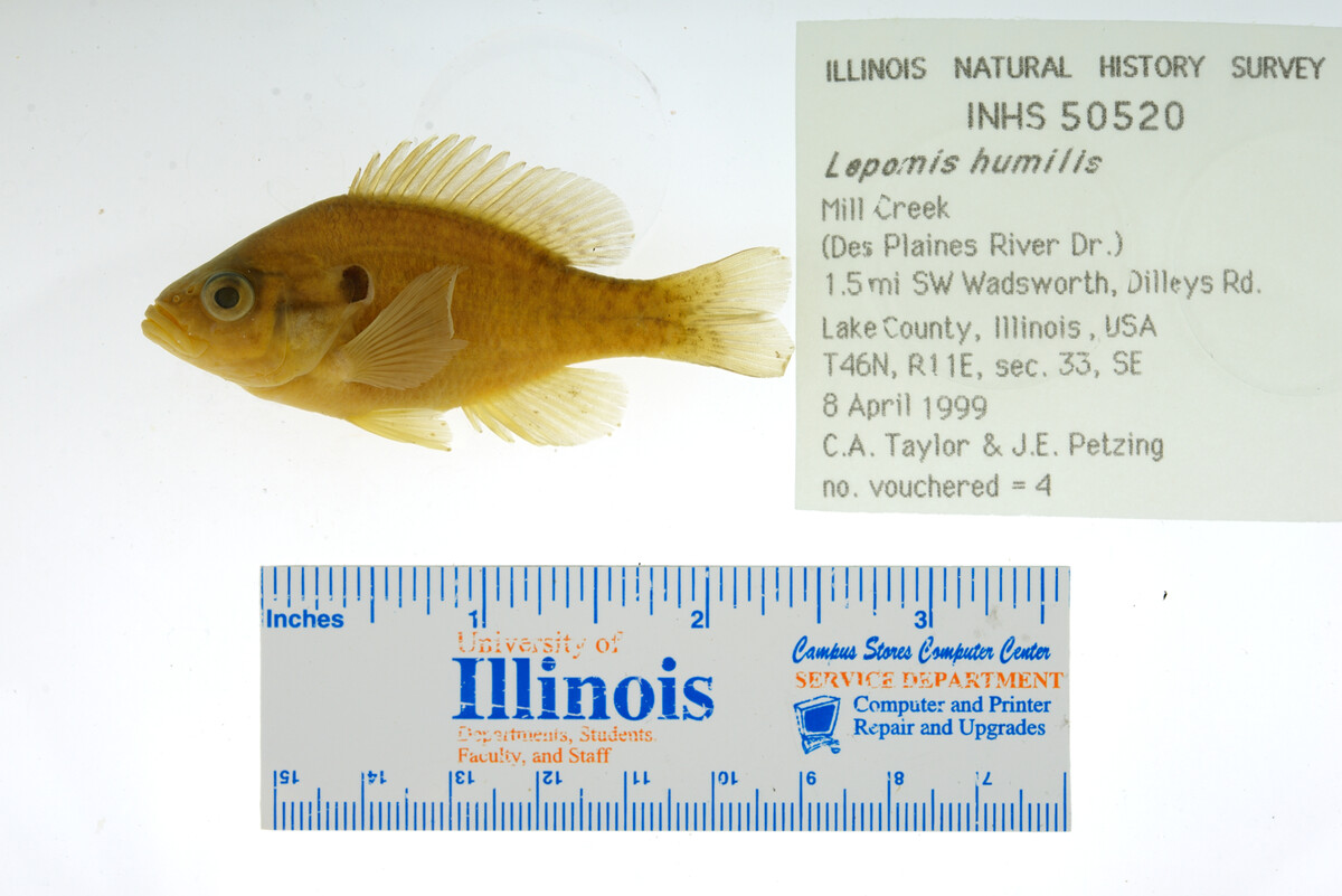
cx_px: 671
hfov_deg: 33.4
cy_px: 448
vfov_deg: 22.6
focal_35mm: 60
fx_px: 2237
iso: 100
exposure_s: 1/200
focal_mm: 60
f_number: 10
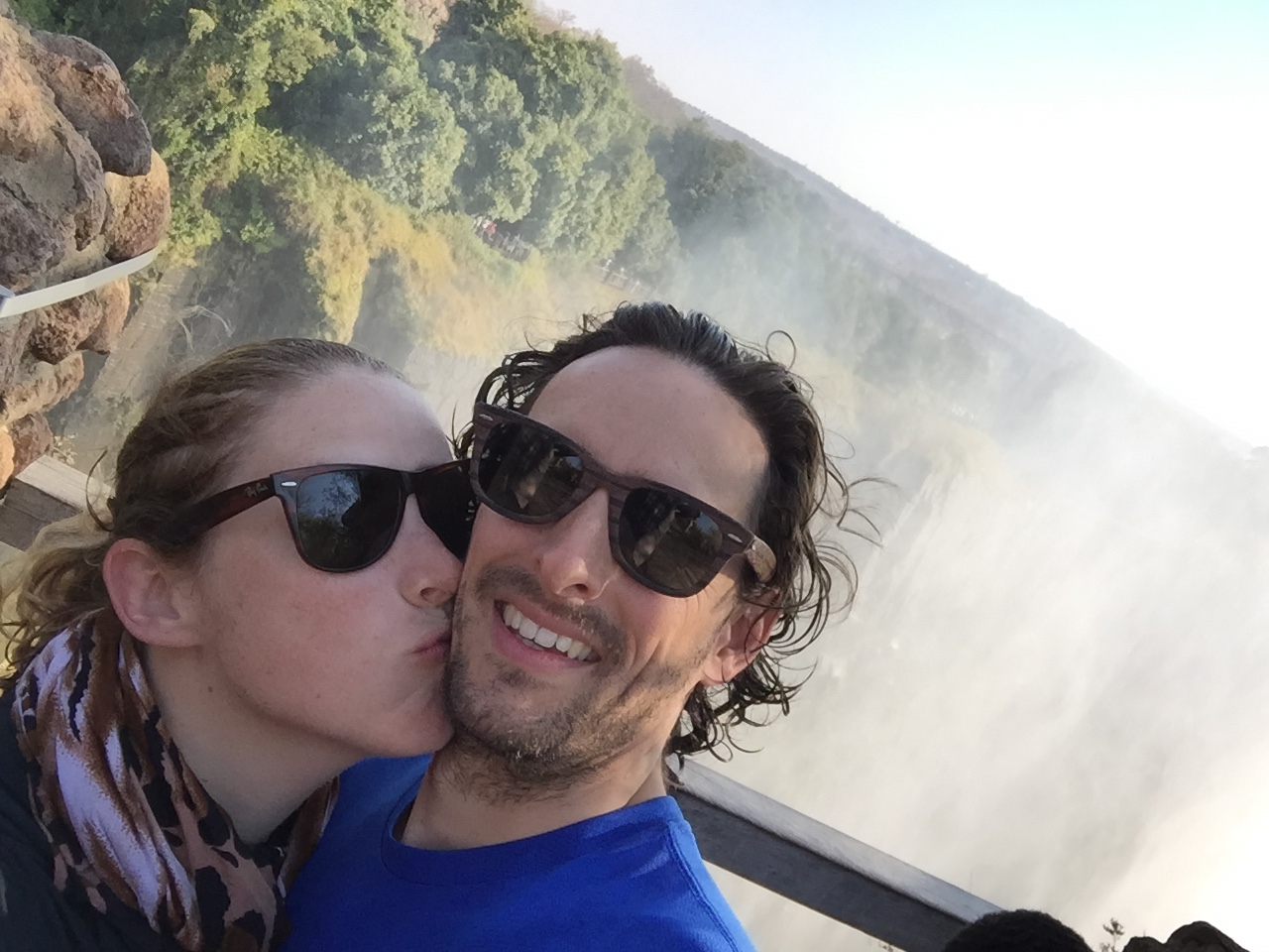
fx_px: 1136
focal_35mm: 31
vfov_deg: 45.4
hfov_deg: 58.4
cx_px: 634
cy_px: 476
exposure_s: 1/299
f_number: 2.2
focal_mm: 2.65
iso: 32
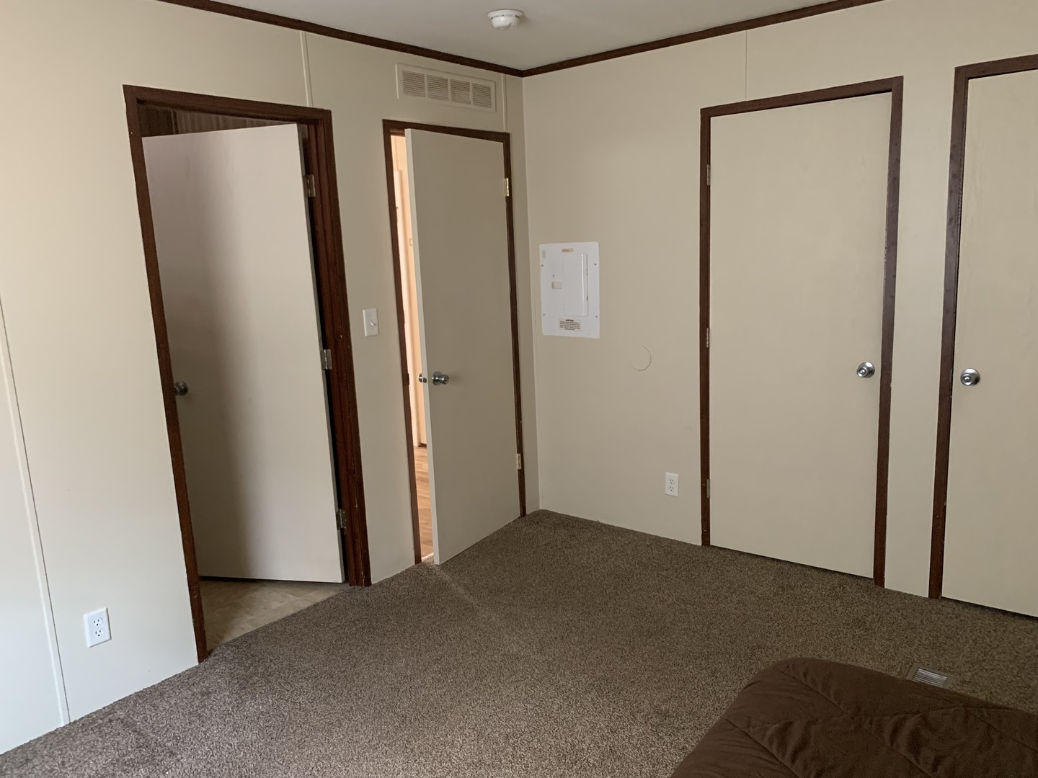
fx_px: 780
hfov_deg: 67.3
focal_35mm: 26
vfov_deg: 53.1
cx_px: 519
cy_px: 389
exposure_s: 1/40
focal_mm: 4.25
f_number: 1.8
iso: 400
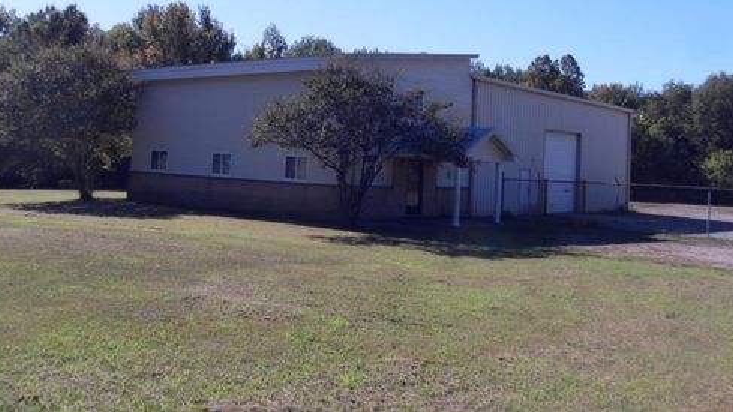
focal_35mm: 39
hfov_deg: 51.6
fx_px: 758
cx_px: 364
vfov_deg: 30.2
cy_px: 134
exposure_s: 1/180
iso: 80
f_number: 8.2
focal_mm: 6.3
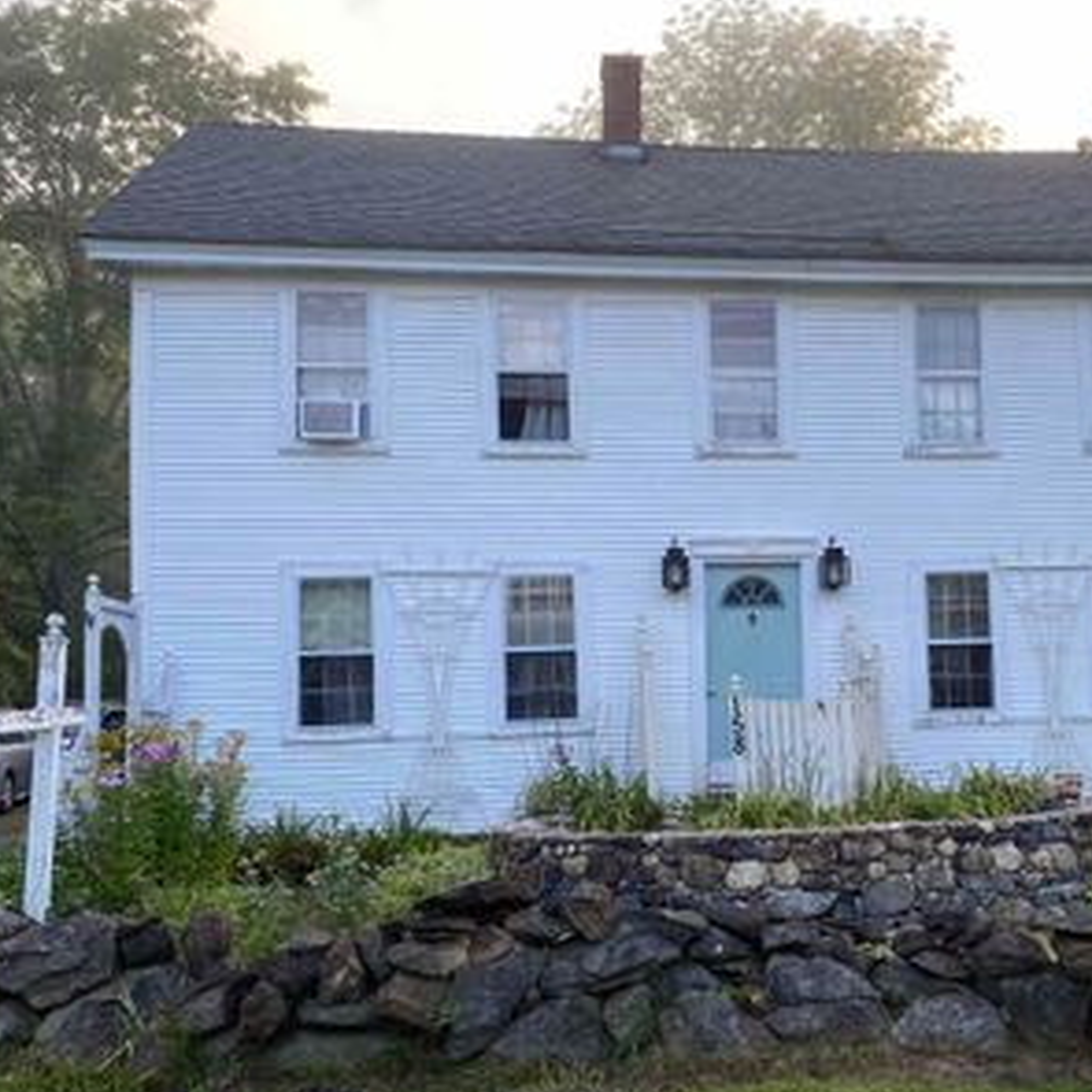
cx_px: 759
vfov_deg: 42.7
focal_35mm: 39
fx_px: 1392
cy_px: 627
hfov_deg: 42.1
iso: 32
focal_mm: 4.25
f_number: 1.8
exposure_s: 1/225
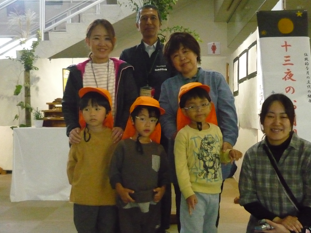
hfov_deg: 49.0
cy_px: 123
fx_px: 341
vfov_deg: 37.7
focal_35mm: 38
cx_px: 156
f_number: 2.8
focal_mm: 5.5
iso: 1600
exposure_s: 1/250
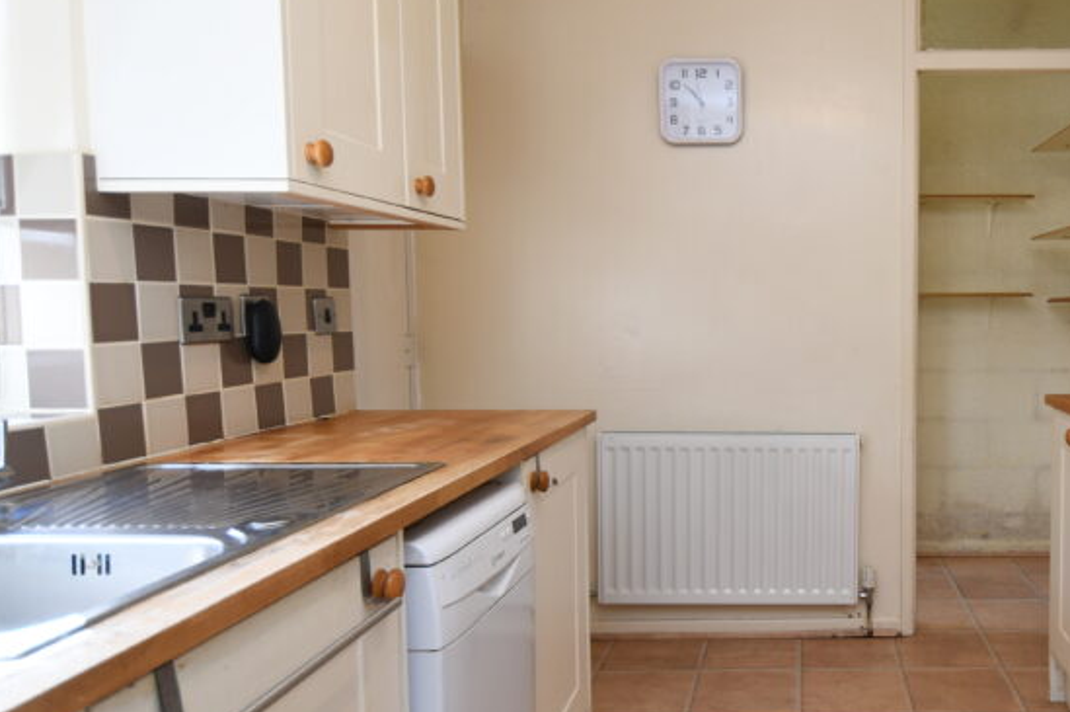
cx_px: 801
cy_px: 341
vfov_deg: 46.3
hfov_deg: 61.9
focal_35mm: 28
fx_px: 831
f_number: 3.5
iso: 100
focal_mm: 10
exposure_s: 1/30
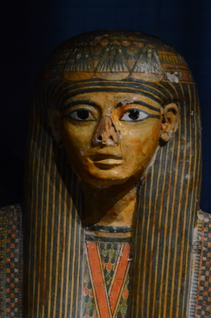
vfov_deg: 18.3
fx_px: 979
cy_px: 238
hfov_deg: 12.3
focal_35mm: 111
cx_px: 110
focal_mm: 44
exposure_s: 1/20
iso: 2500
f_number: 4.8
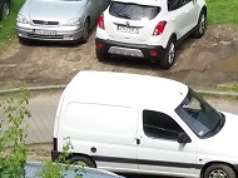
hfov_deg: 15.8
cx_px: 242
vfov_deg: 11.6
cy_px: -98
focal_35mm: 122
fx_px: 838
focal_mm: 3.7
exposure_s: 1/966
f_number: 1.9
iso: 64
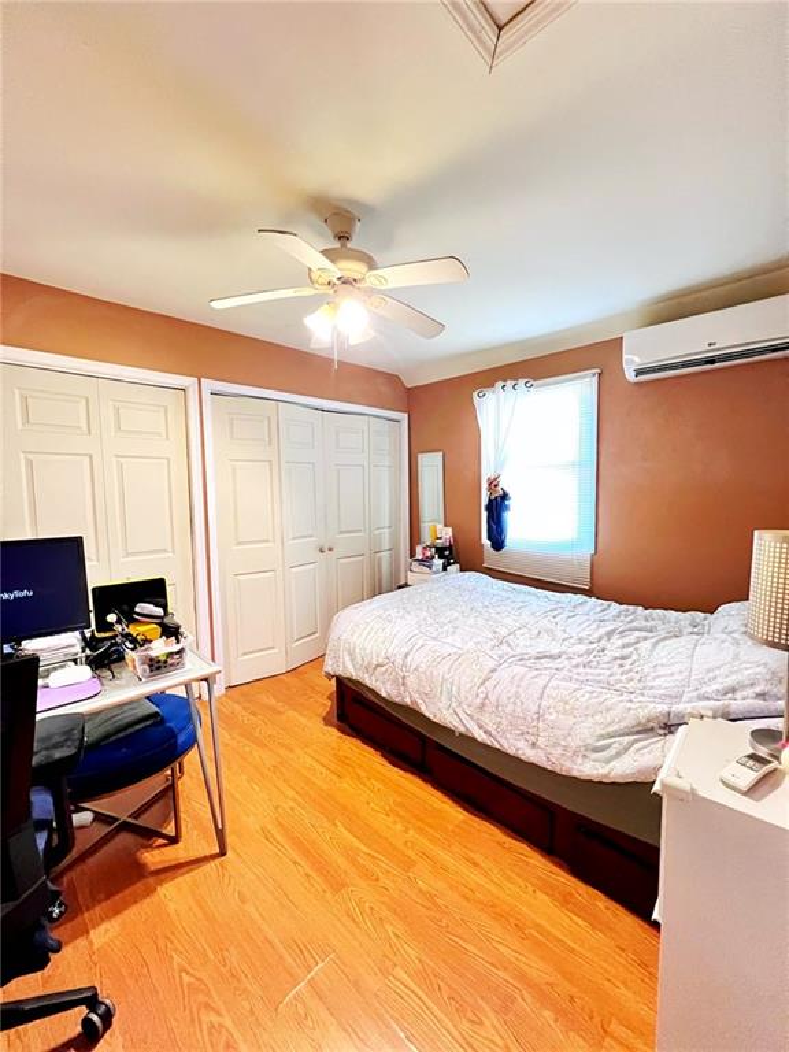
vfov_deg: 106.2
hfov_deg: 89.9
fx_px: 395
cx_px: 394
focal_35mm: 13
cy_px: 526
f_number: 1.8
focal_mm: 1.57
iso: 1250
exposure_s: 1/30
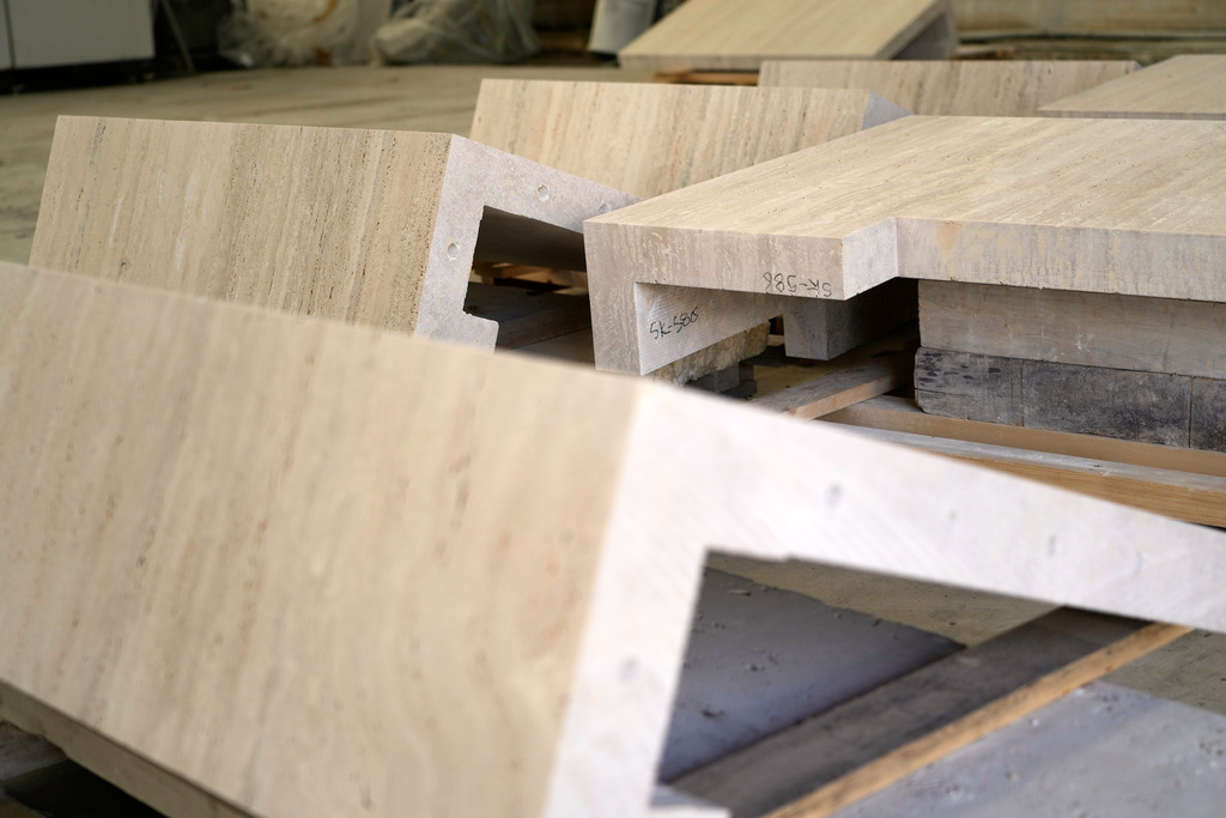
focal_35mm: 51
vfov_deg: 26.5
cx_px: 613
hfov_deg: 38.9
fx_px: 1737
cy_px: 409
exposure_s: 1/500
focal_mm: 51
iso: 400
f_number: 4
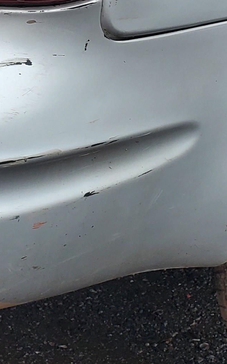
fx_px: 1069
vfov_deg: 18.7
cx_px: 138
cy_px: -19
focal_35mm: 108
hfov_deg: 12.1
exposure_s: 1/710
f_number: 2.4
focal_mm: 4.3
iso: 50
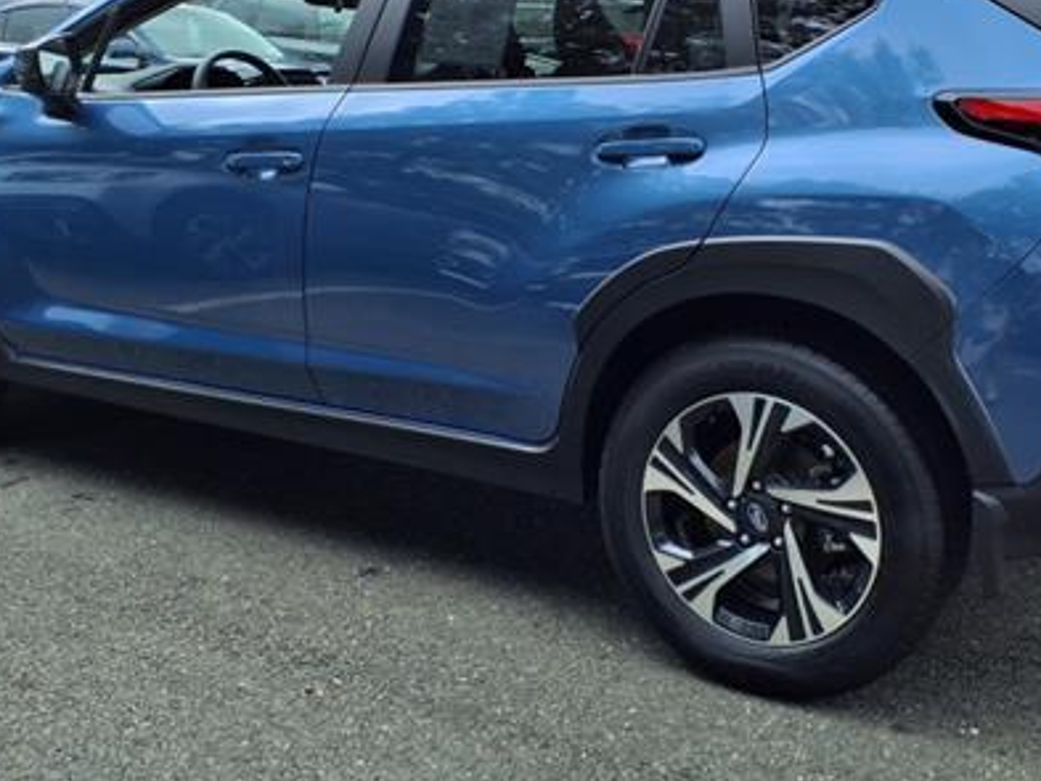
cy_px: 236
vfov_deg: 32.5
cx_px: 559
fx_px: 1324
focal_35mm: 44
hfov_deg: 42.9
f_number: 1.9
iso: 40
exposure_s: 1/1111
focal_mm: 3.58
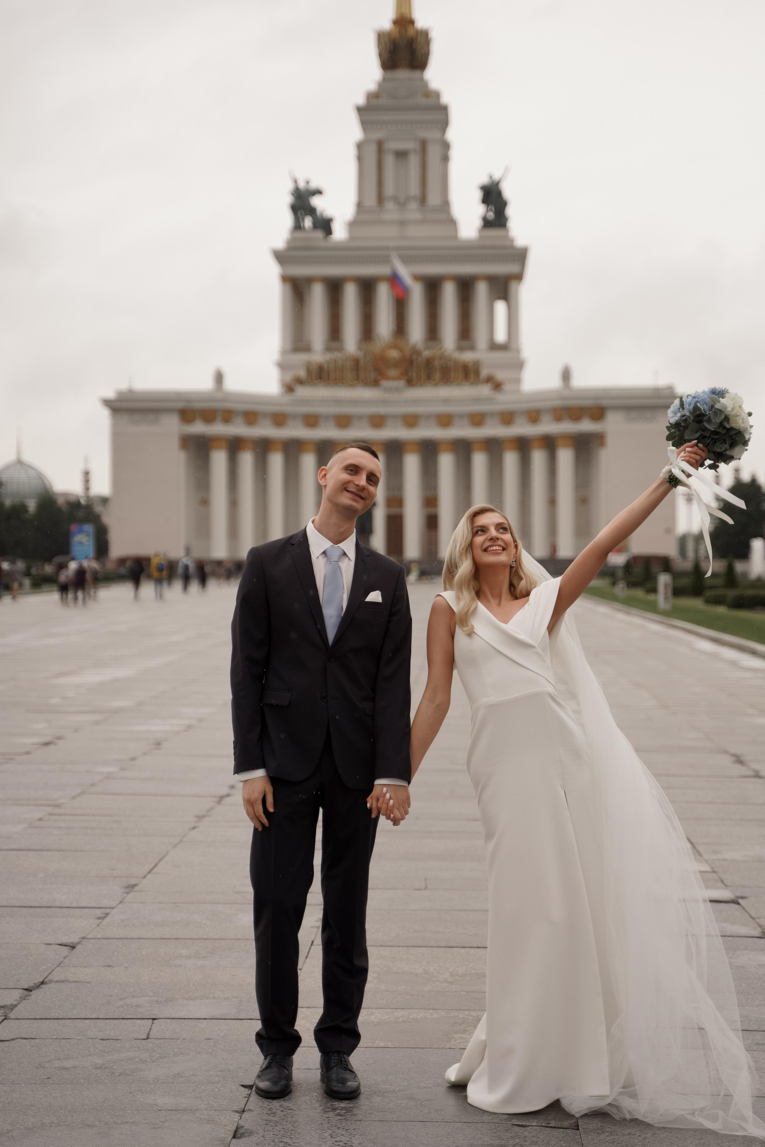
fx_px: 2104
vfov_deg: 30.5
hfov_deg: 20.6
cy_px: 574
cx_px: 382
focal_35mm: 66
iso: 200
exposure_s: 1/1600
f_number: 2.8
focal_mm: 66
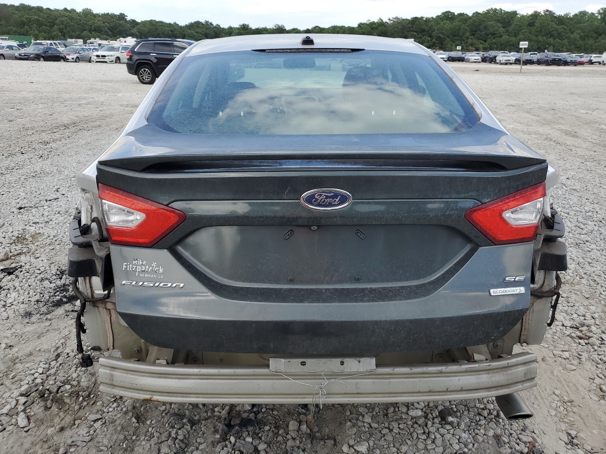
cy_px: 227
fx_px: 455
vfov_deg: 53.1
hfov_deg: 67.3
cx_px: 303
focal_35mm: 26
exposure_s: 1/1429
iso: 50
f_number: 1.5
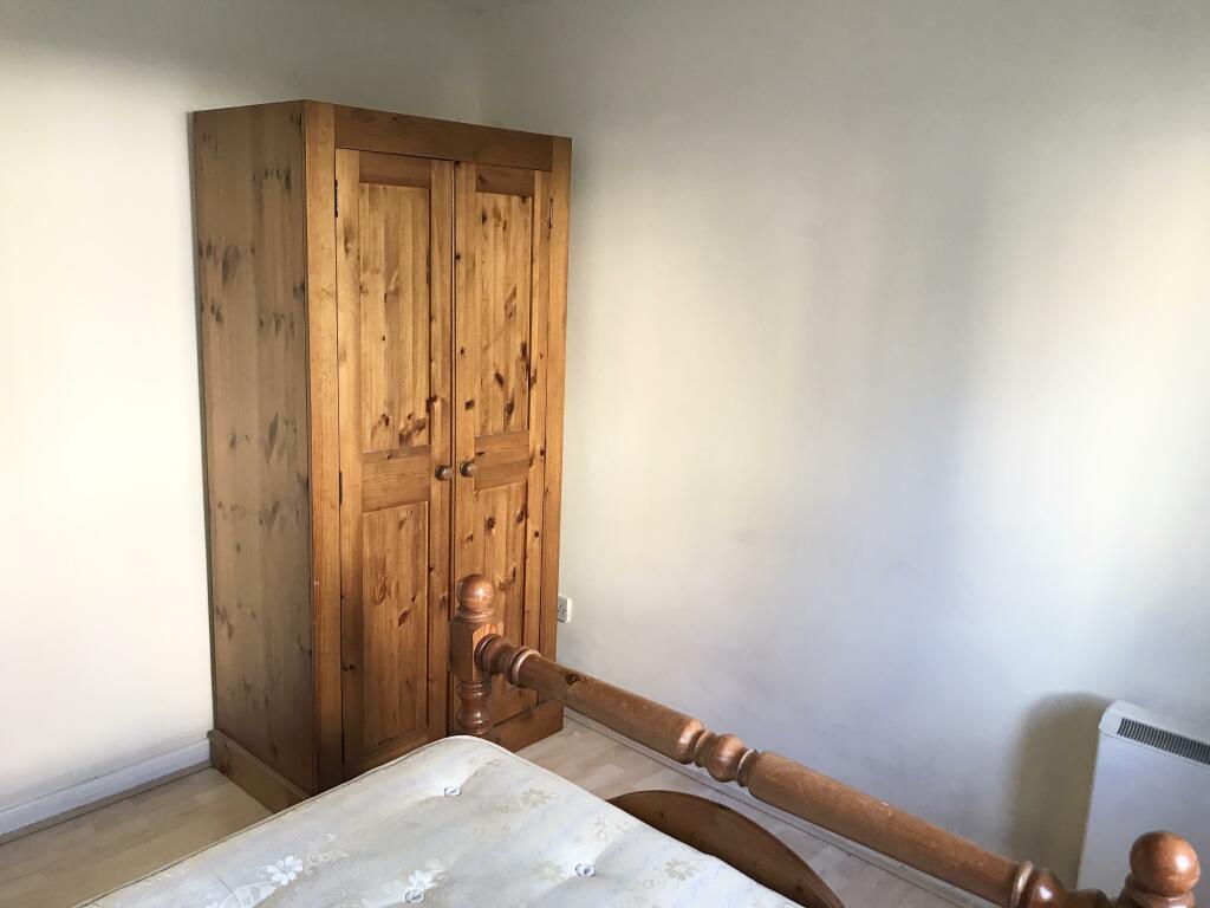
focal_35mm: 28
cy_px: 454
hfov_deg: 63.4
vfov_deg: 49.7
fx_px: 979
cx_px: 605
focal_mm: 3.99
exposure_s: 1/17
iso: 40
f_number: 1.8
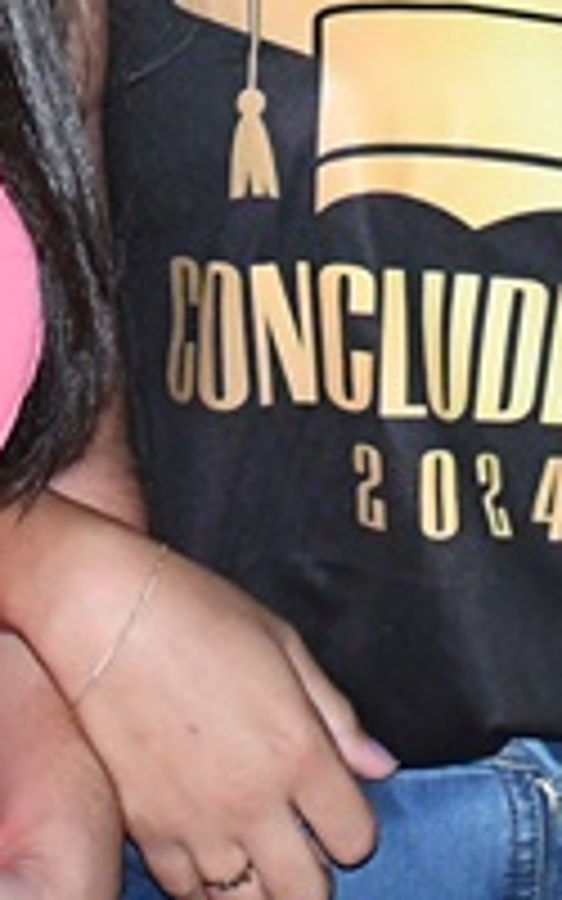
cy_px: -466
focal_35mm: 235
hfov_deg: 5.6
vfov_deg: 8.7
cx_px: 733
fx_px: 5759
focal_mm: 30
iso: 5000
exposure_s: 1/160
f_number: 6.3
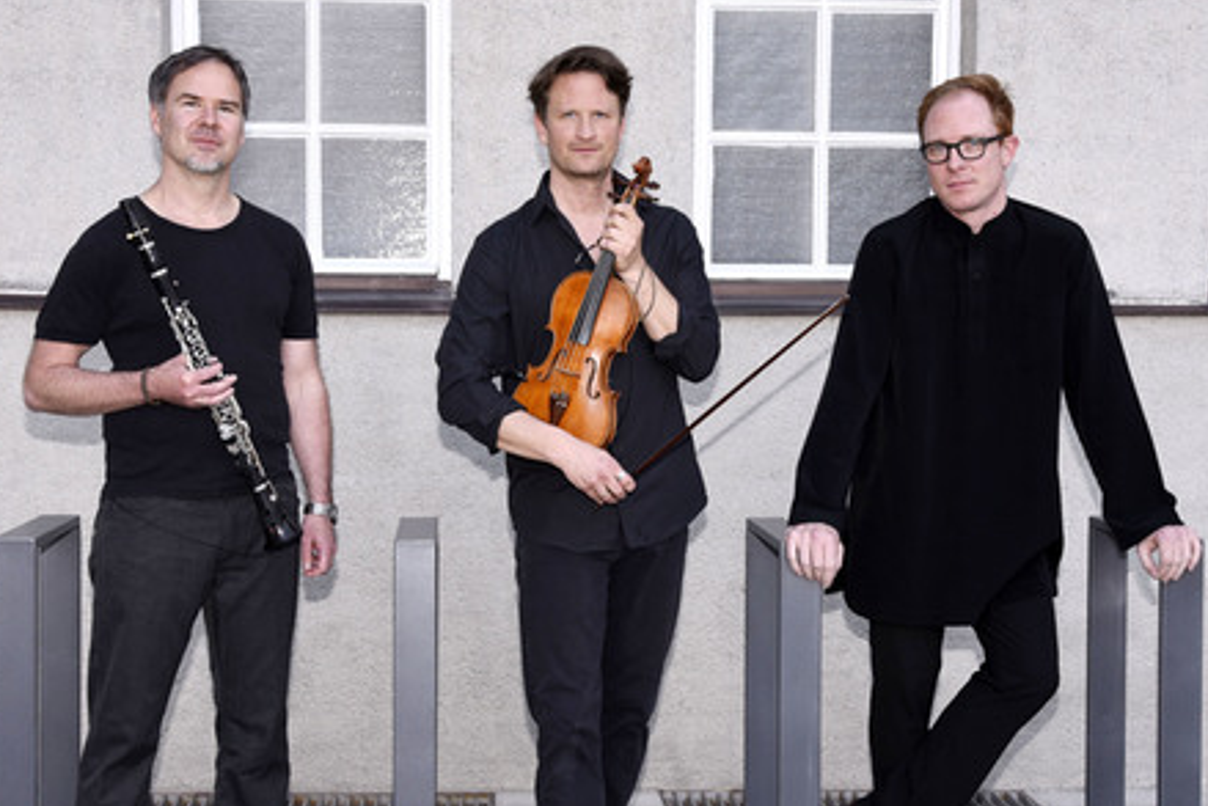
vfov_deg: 34.2
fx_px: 1309
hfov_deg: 49.5
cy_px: 399
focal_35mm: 39
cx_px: 601
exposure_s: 1/160
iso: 500
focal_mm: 38
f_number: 8
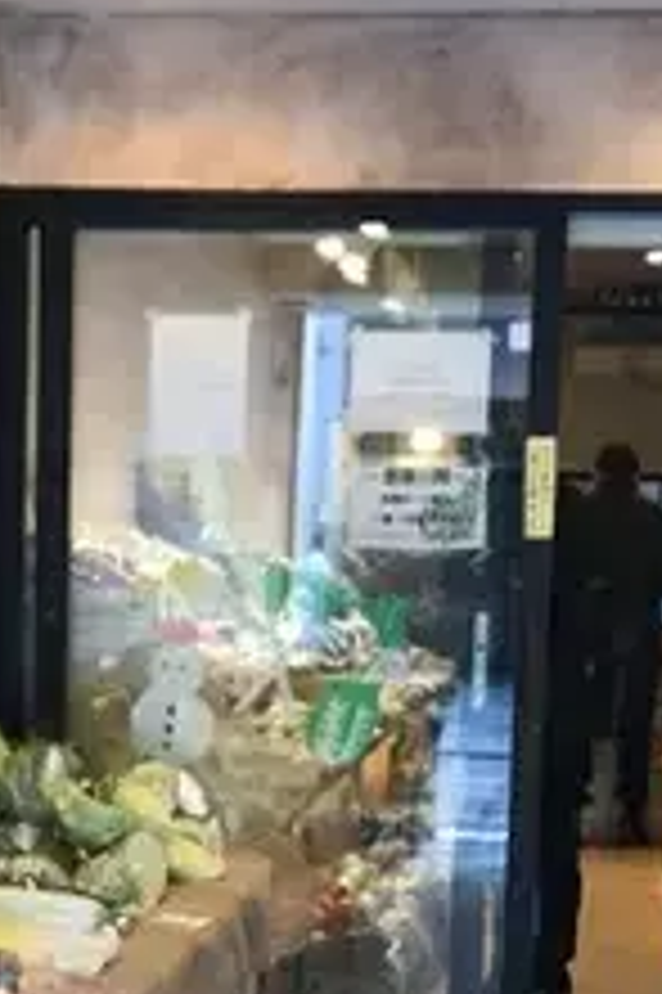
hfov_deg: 17.2
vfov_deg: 25.1
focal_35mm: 79
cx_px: 234
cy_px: 832
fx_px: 2182
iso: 50
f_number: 1.8
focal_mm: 3.99
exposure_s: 1/30
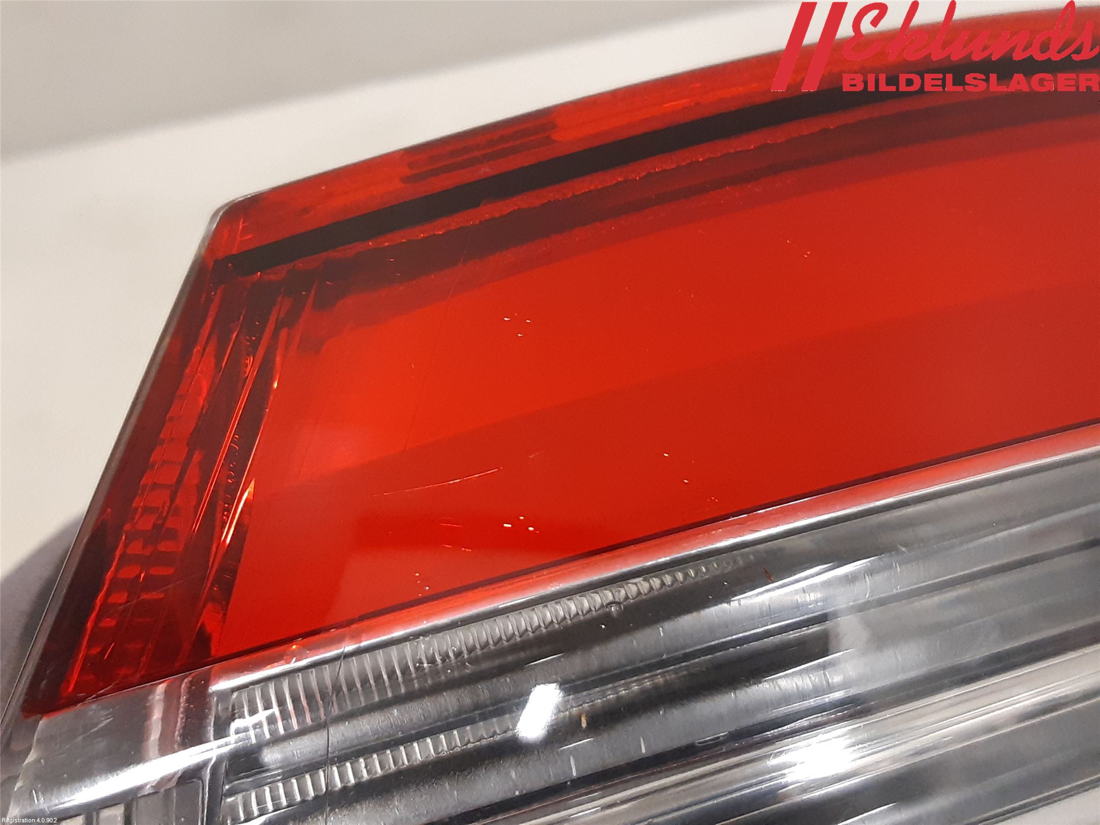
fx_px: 826
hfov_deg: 67.3
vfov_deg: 53.1
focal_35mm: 26
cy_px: 412
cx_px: 550
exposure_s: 1/50
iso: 250
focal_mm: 3.93
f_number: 1.7
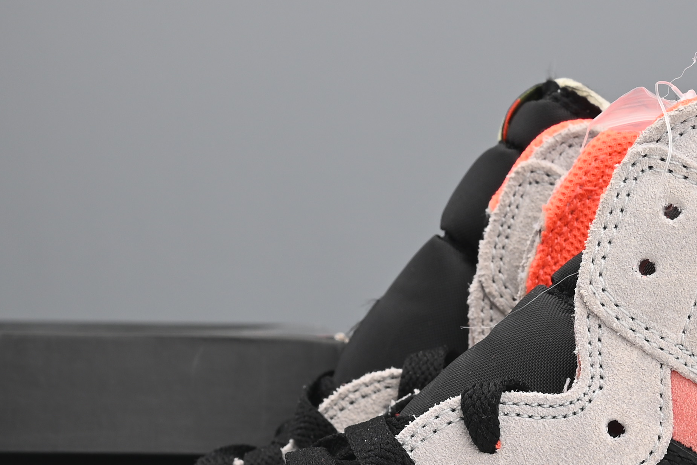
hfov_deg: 16.1
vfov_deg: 10.6
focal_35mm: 127
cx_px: 428
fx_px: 2460
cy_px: 539
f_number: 11
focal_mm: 39
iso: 100
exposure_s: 1/200
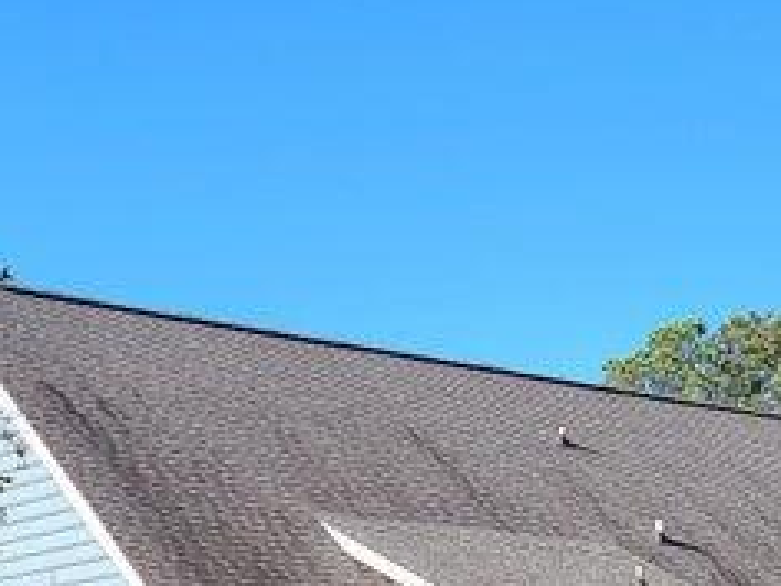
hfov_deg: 20.9
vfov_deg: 15.2
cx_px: 346
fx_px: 2121
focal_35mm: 94
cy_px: 702
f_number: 1.8
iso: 40
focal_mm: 5.4
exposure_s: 1/1000
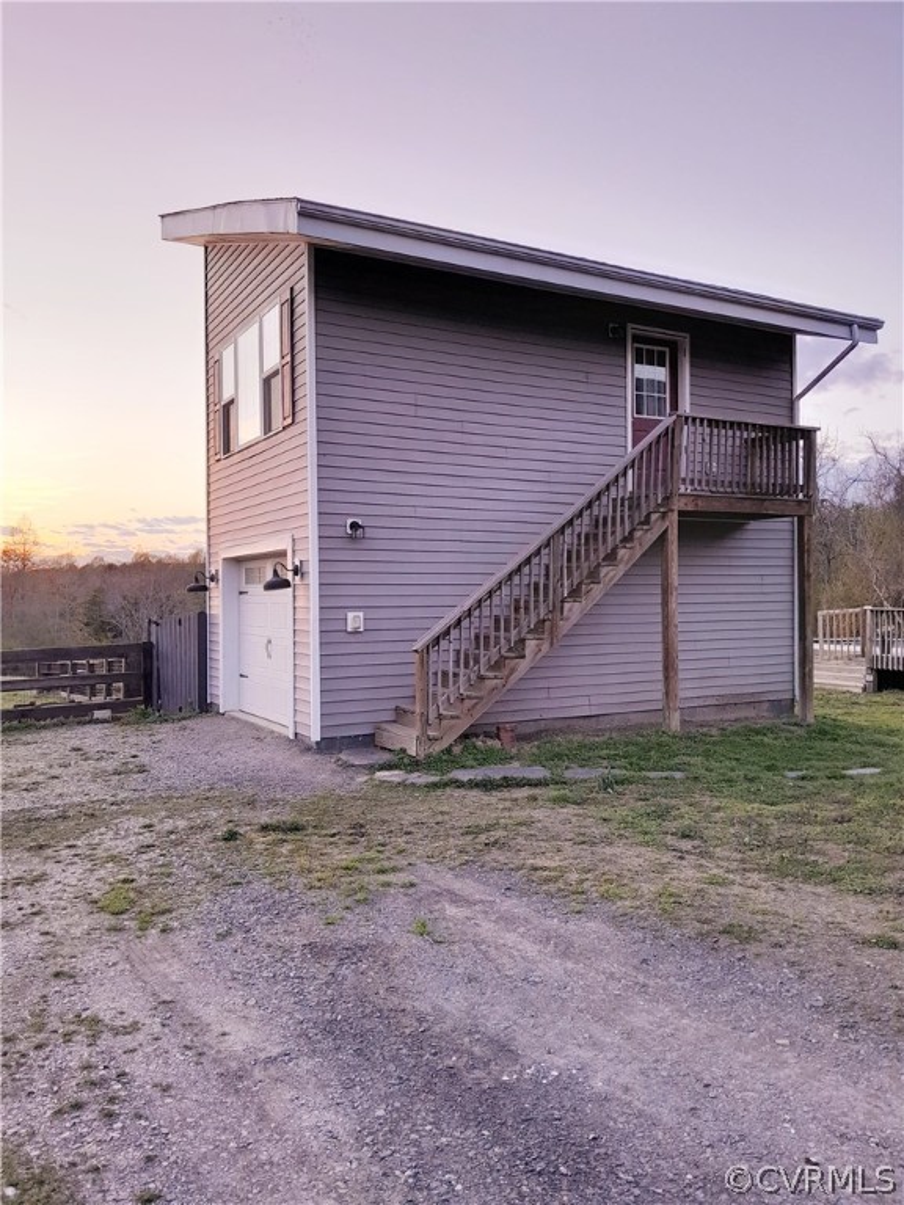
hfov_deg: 53.1
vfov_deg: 67.3
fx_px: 905
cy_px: 602
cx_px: 452
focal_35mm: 26
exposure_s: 1/60.2
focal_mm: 3.98
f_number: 1.8
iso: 64
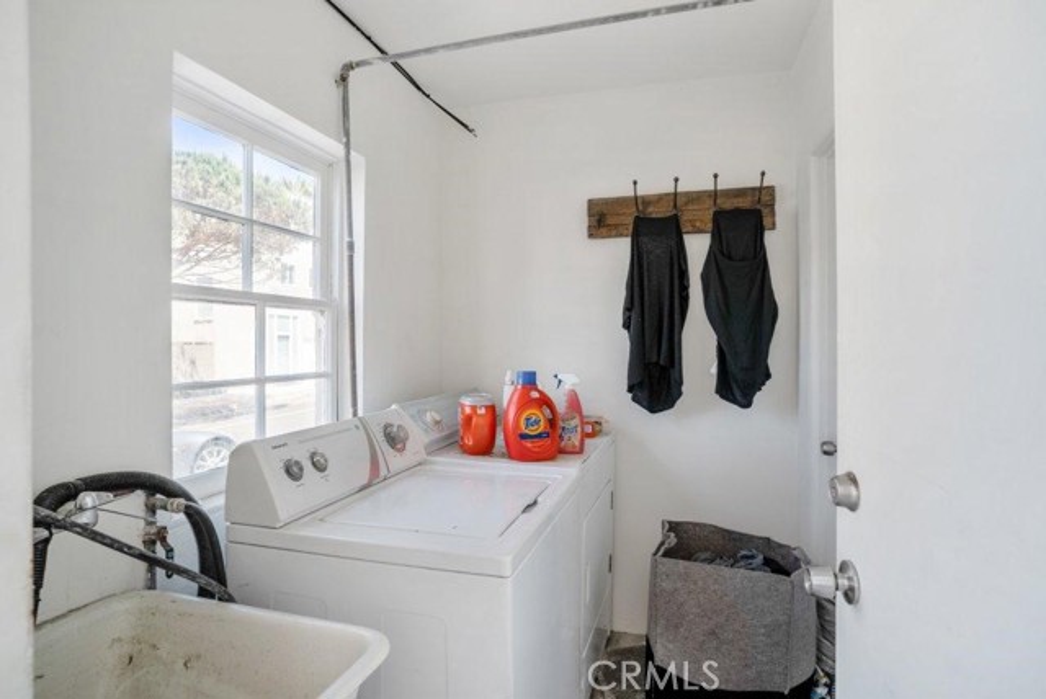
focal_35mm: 18
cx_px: 523
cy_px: 350
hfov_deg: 89.9
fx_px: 523
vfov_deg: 67.5
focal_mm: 18
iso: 125
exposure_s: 1/160
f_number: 8
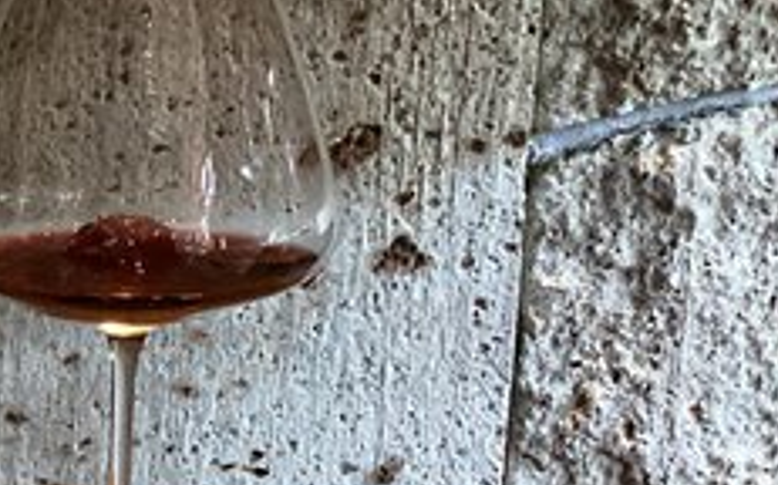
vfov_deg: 14.3
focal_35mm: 91
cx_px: -229
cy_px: 350
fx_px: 1928
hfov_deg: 20.8
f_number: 2.4
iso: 400
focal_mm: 3.3
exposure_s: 1/25
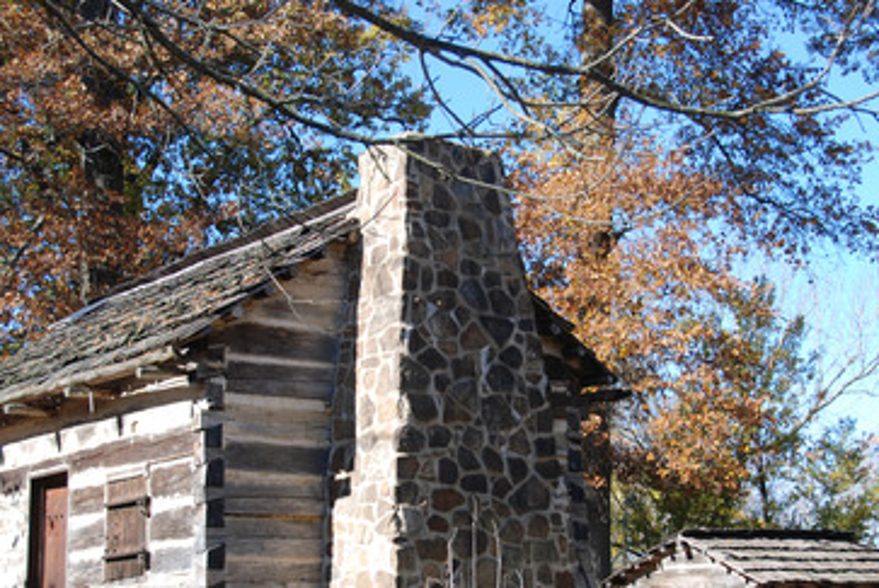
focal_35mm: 66
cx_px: 471
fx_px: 1613
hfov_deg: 30.5
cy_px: 399
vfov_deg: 20.6
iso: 100
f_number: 6.3
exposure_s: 1/160
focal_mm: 32
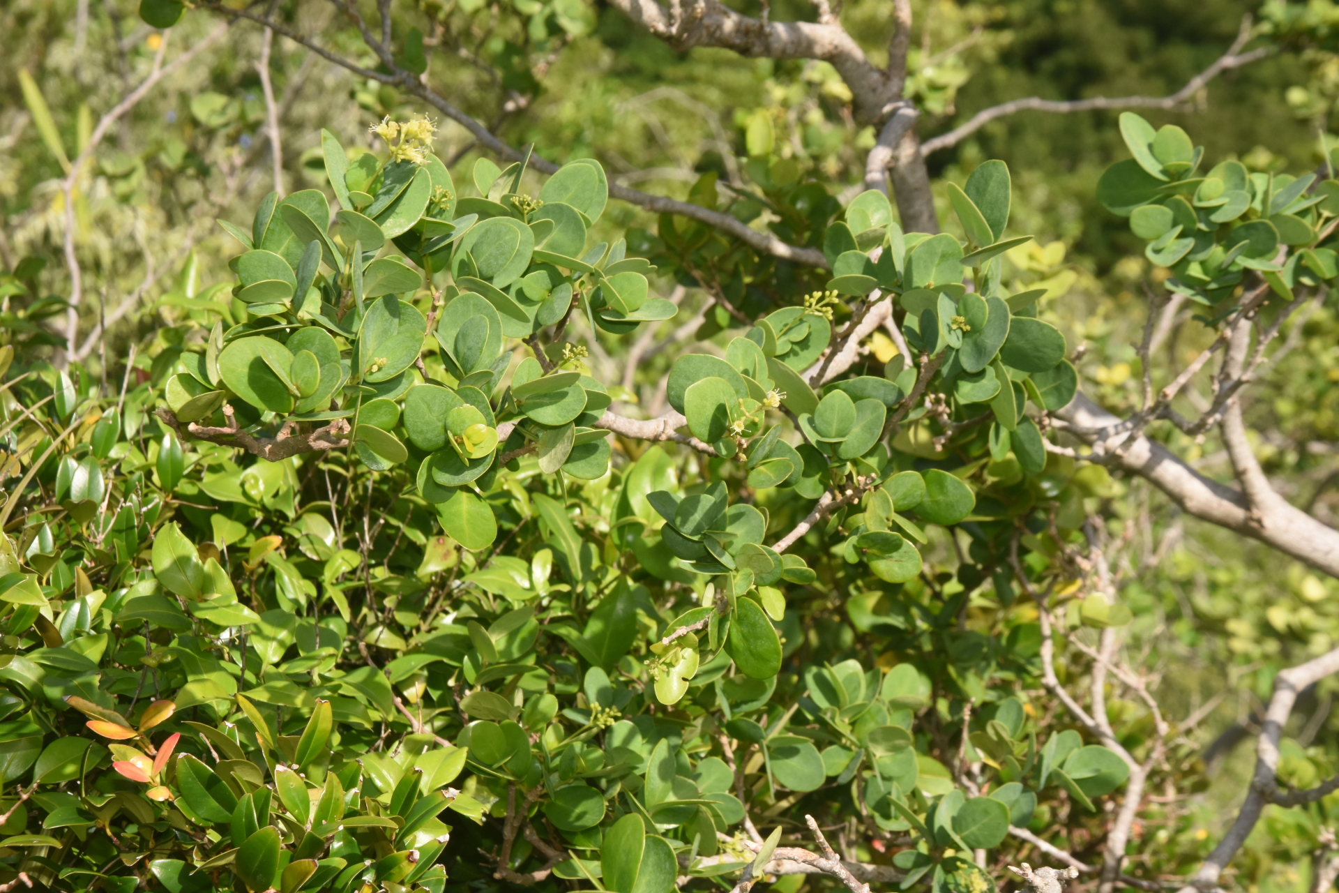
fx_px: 3905
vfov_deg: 13.0
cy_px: 446
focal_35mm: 105
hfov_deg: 19.5
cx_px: 670
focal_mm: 70
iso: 500
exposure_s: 1/250
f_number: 18
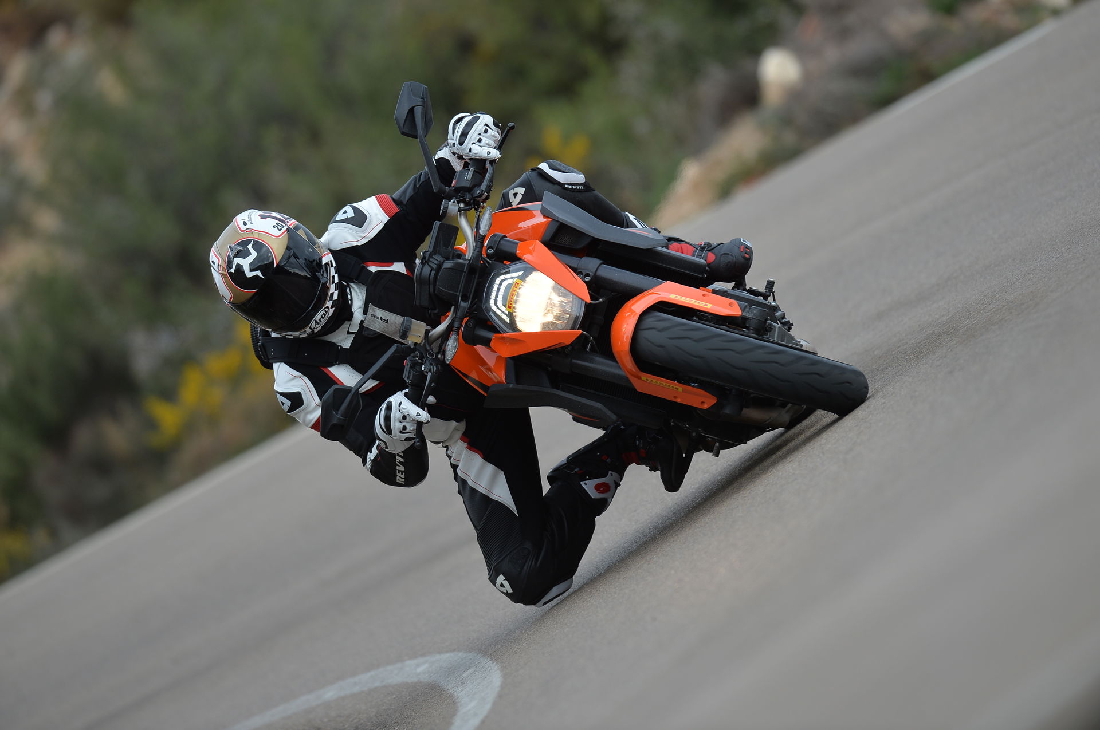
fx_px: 15258
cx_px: 550
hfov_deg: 4.1
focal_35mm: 500
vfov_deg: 2.7
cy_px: 365
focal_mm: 500
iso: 250
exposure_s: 1/1000
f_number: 6.3
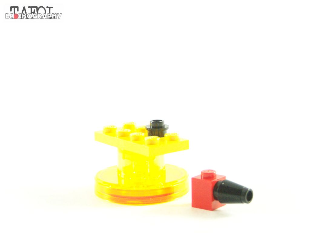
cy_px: 116
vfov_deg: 15.7
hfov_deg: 20.9
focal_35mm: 94
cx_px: 155
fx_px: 842
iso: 400
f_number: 3.2
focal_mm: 15.6
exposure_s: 1/45
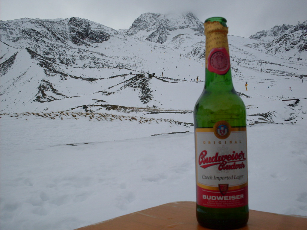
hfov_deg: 49.0
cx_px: 154
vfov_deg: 37.7
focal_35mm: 38
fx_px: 337
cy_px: 115
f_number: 8.4
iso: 80
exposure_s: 1/350
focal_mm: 6.3
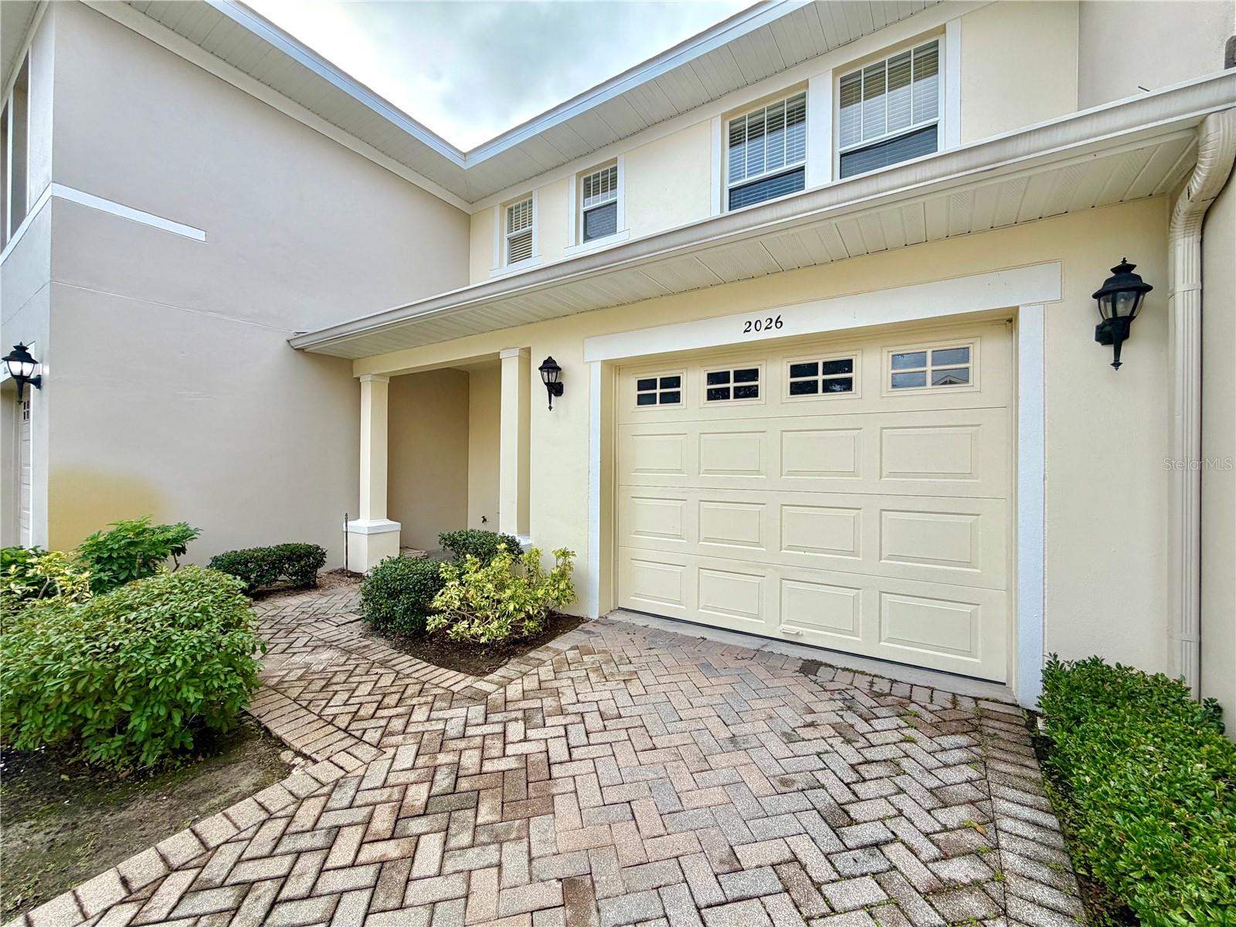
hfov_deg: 102.1
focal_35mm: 14
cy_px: 464
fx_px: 500
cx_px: 618
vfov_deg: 85.7
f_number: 2.2
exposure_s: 1/214
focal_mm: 2.22
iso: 50
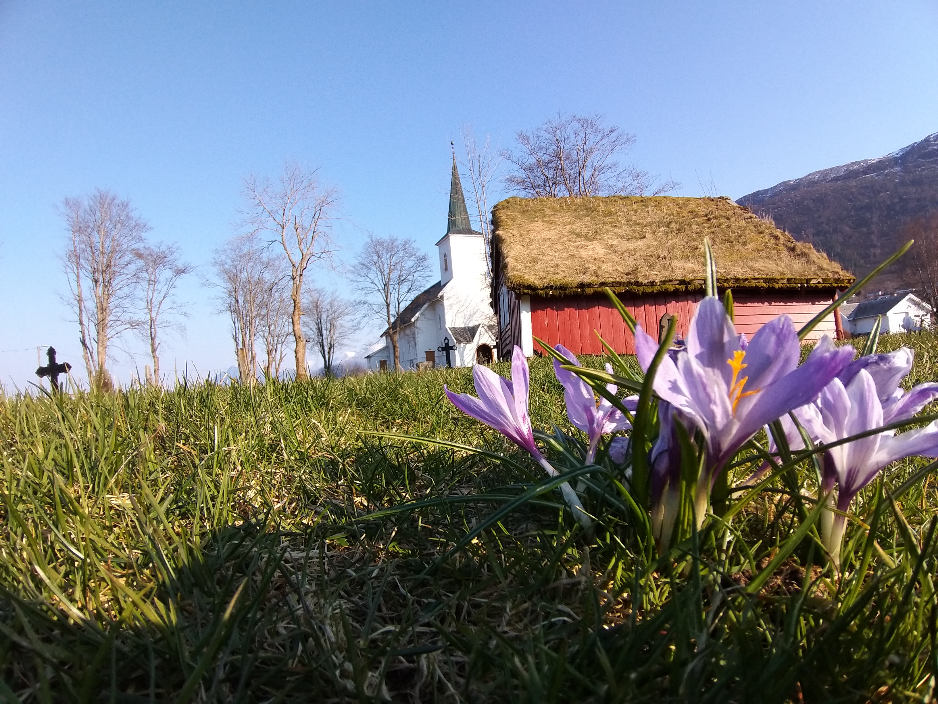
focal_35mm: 18
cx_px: 469
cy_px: 352
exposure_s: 1/627
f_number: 2.4
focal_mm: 1.87
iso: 40
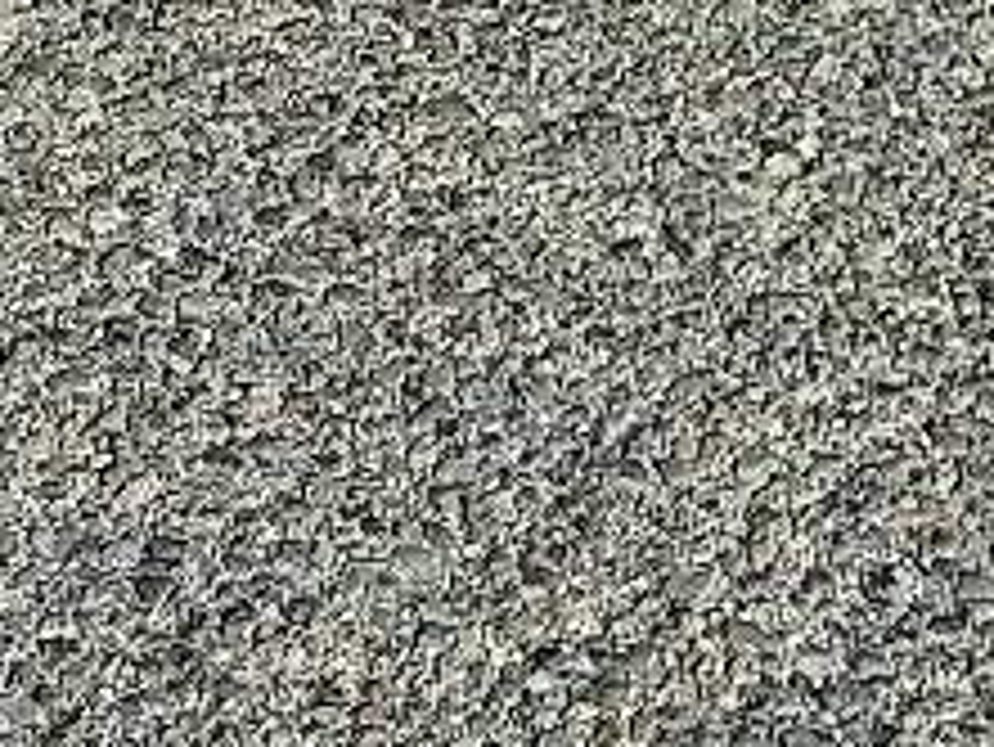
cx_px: 1178
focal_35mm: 181
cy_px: -1935
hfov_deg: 10.7
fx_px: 5200
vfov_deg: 6.9
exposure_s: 1/714
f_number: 1.8
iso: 25
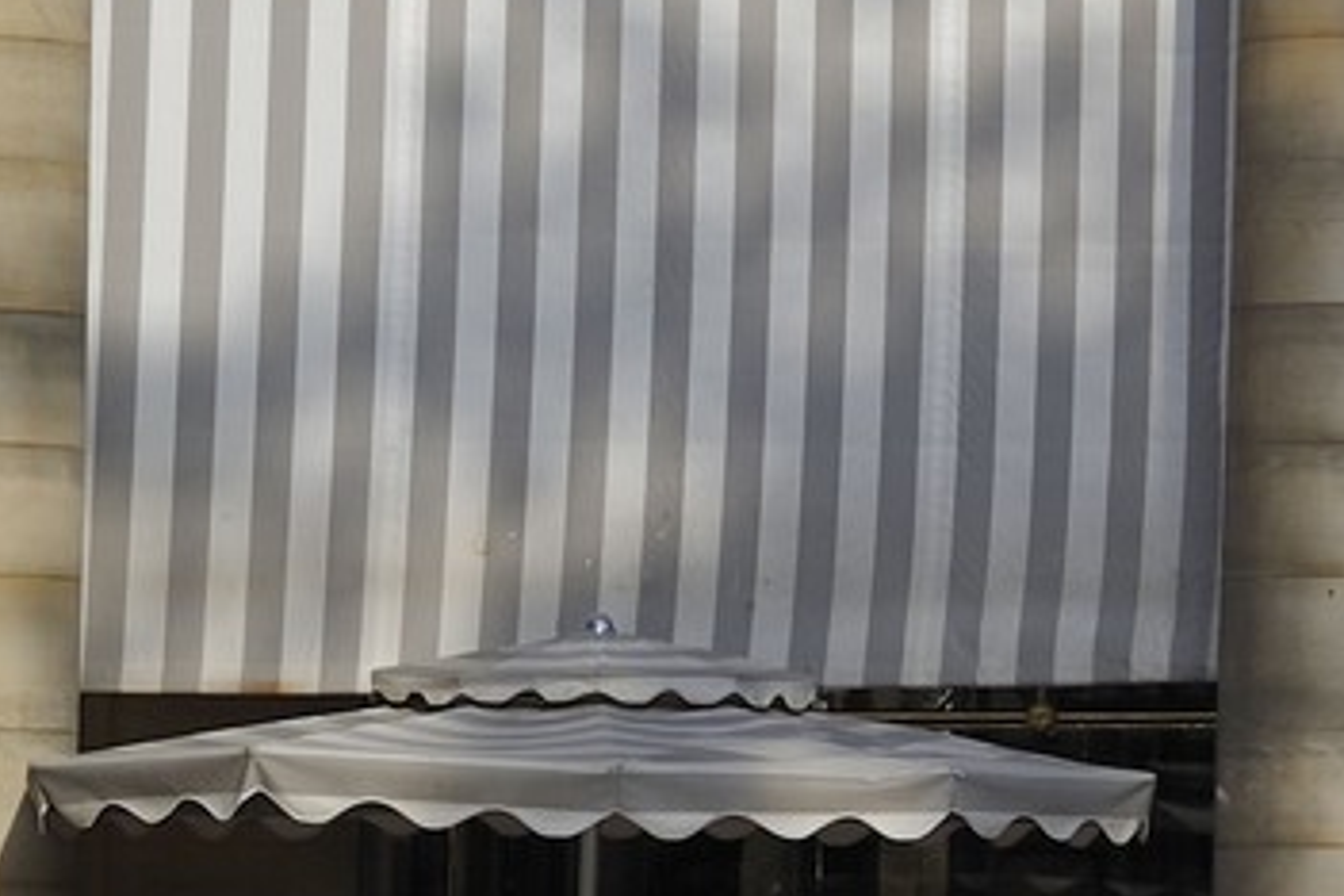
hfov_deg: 7.7
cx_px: 2910
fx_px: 9519
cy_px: 88
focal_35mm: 255
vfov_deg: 5.4
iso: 200
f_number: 9
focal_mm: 56
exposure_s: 1/160
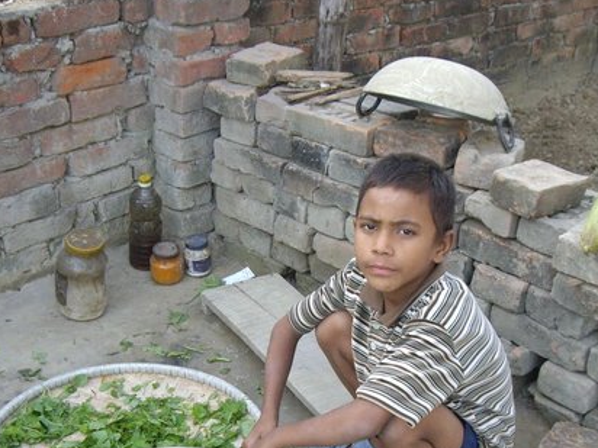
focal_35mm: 59
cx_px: 273
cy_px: 316
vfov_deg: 24.6
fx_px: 1019
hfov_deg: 32.7
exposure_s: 1/100
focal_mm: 6.2
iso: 200
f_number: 2.7
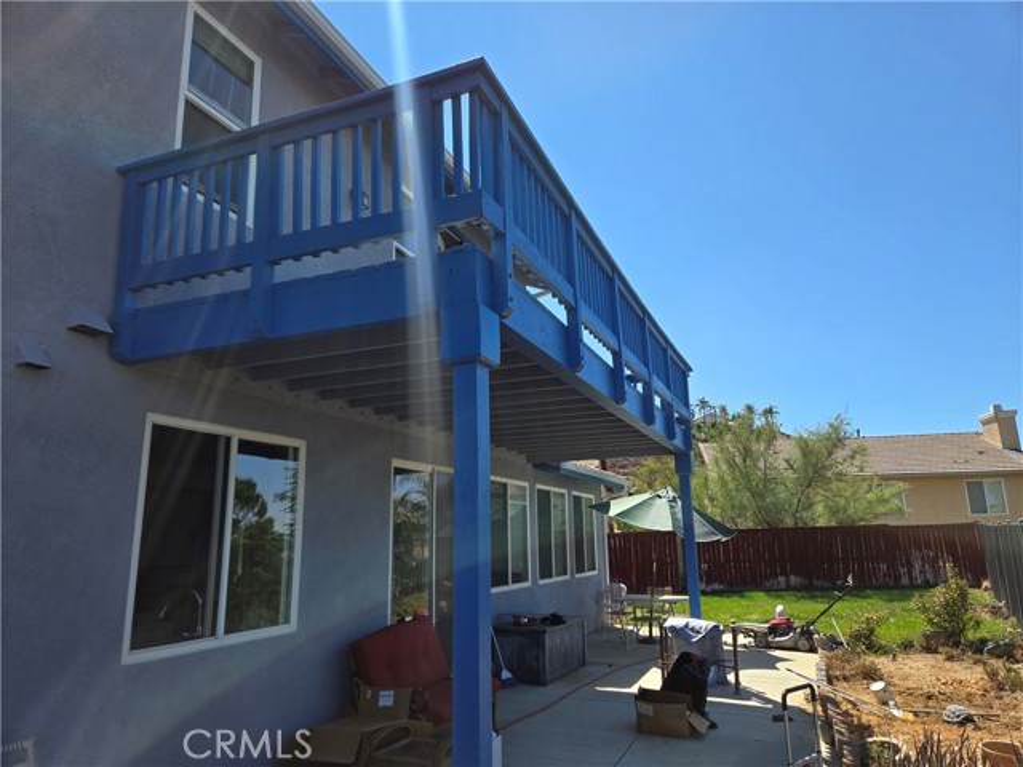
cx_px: 512
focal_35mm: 23
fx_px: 680
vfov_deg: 58.9
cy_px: 384
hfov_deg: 73.9
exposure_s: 1/1472
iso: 25
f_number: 1.8
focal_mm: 5.4
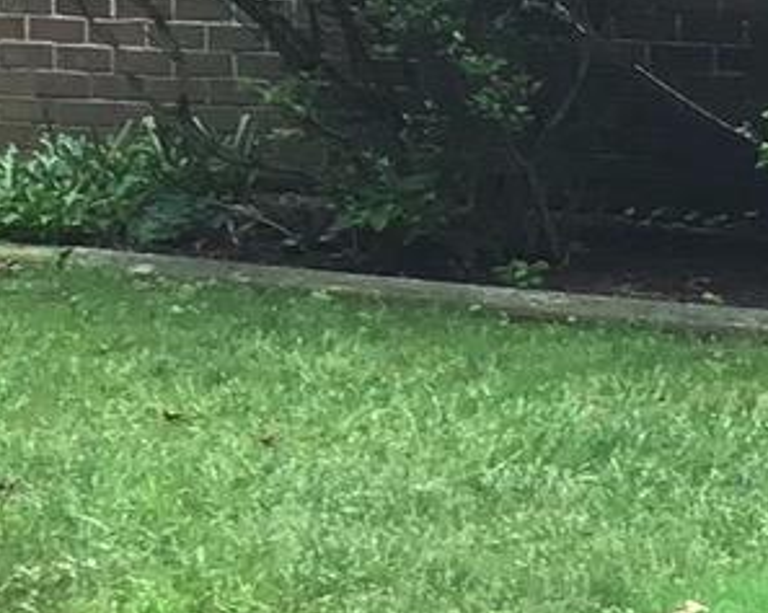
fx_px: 4746
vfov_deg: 7.3
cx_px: 776
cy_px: -145
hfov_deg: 9.2
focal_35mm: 209
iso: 32
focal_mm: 3.3
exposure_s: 1/60
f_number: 2.4
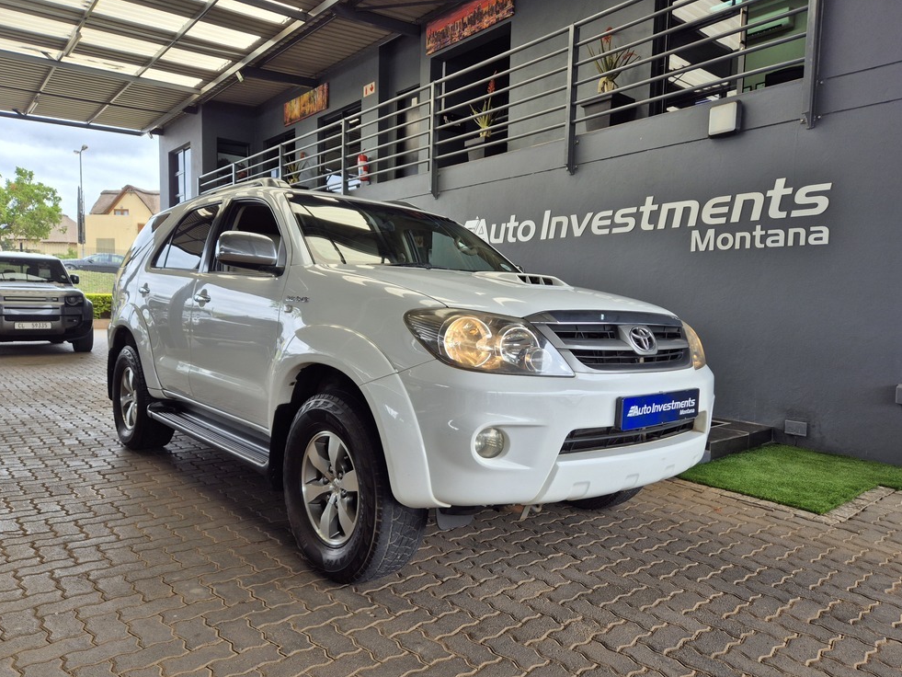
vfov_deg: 56.8
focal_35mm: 24
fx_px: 625
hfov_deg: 71.6
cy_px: 339
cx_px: 447
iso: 25
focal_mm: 5.4
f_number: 1.8
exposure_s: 1/410
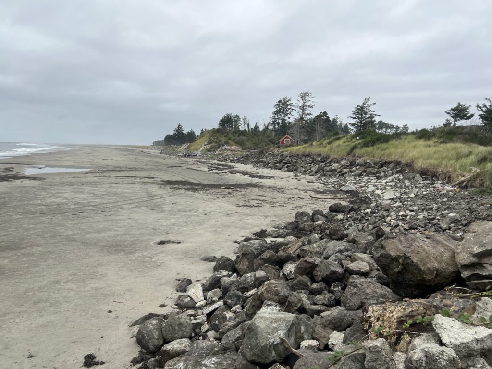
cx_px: 246
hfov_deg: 67.3
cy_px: 184
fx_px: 370
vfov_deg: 53.1
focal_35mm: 26
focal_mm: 5.7
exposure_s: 1/3077
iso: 50
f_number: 1.5
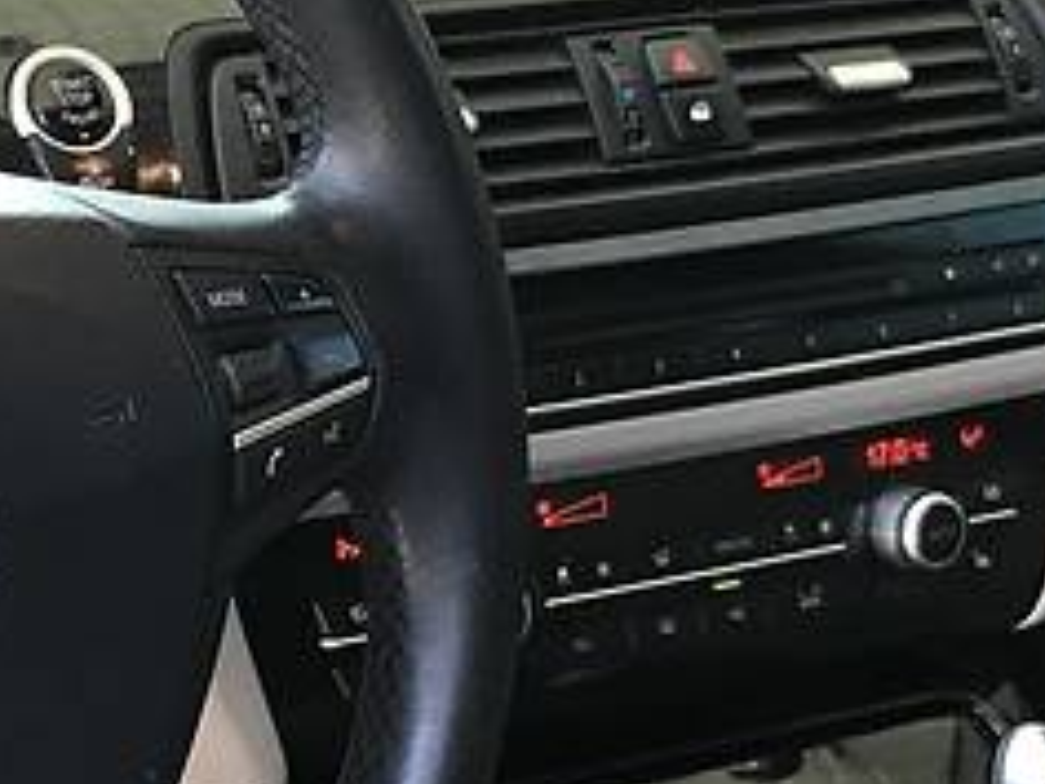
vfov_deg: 15.5
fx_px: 2868
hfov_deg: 20.4
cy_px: 509
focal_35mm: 95
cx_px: 190
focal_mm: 4
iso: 32
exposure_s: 1/27
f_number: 1.8
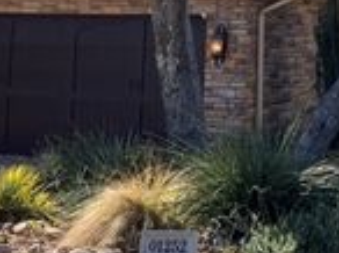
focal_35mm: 96
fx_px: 939
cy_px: -80
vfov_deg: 14.7
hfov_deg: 19.8
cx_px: 351
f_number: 1.8
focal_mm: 3.99
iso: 32
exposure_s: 1/1245
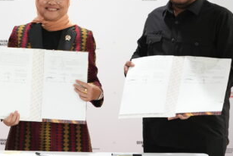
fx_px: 978
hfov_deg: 13.4
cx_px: 5
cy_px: 30
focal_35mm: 151
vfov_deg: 9.1
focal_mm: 70
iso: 6400
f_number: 4
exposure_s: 1/160
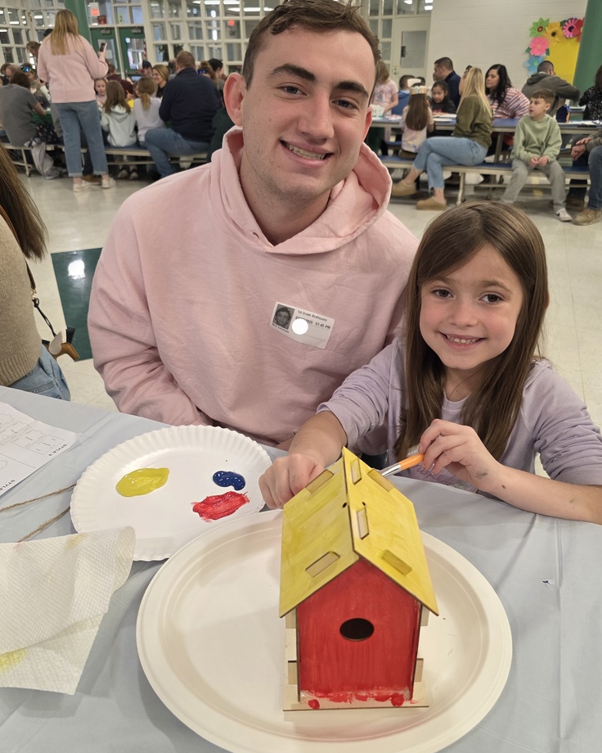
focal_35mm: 25
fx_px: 557
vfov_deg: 68.0
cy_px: 353
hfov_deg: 56.8
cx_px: 312
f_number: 1.7
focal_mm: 6.3
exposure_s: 1/182
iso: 200
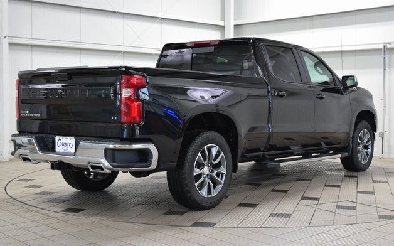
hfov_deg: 38.2
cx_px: 194
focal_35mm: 53
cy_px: 116
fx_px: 569
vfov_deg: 24.4
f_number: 5
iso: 1600
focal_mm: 34
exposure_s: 1/60
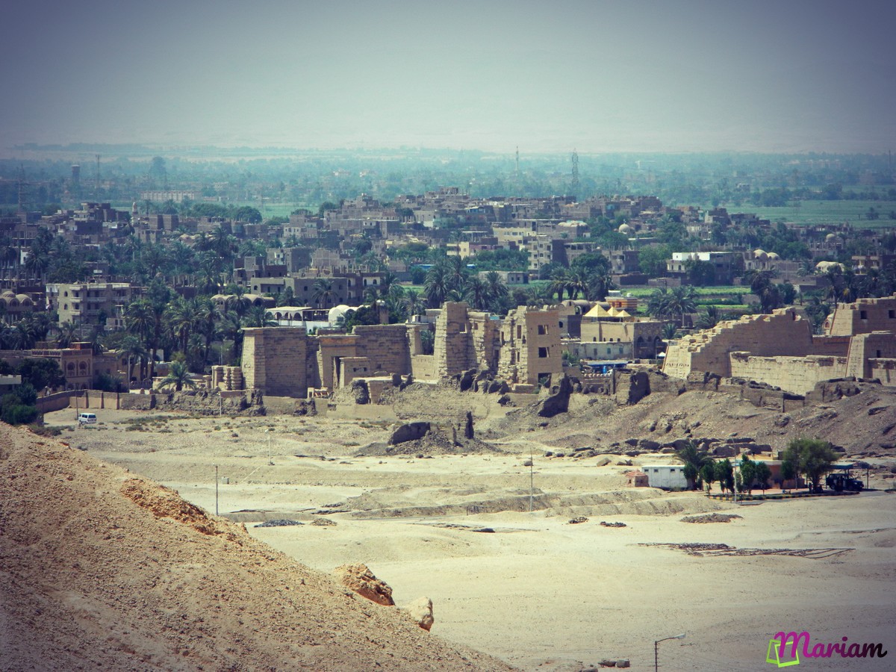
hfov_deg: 9.0
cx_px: 448
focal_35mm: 221
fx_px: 5720
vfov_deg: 6.7
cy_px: 336
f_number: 5.4
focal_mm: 39.7
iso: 80
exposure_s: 1/640
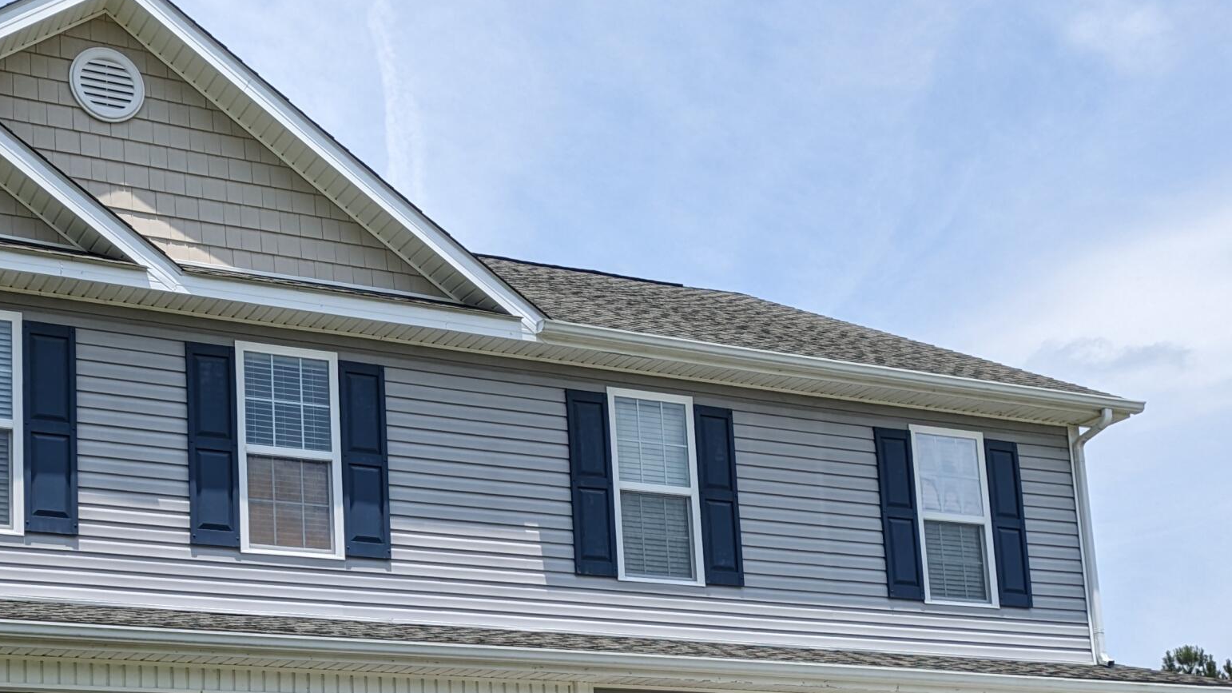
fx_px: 1731
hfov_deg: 38.3
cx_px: 322
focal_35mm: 53
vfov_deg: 21.8
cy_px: 703
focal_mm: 5.43
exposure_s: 1/2370
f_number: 1.89
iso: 46
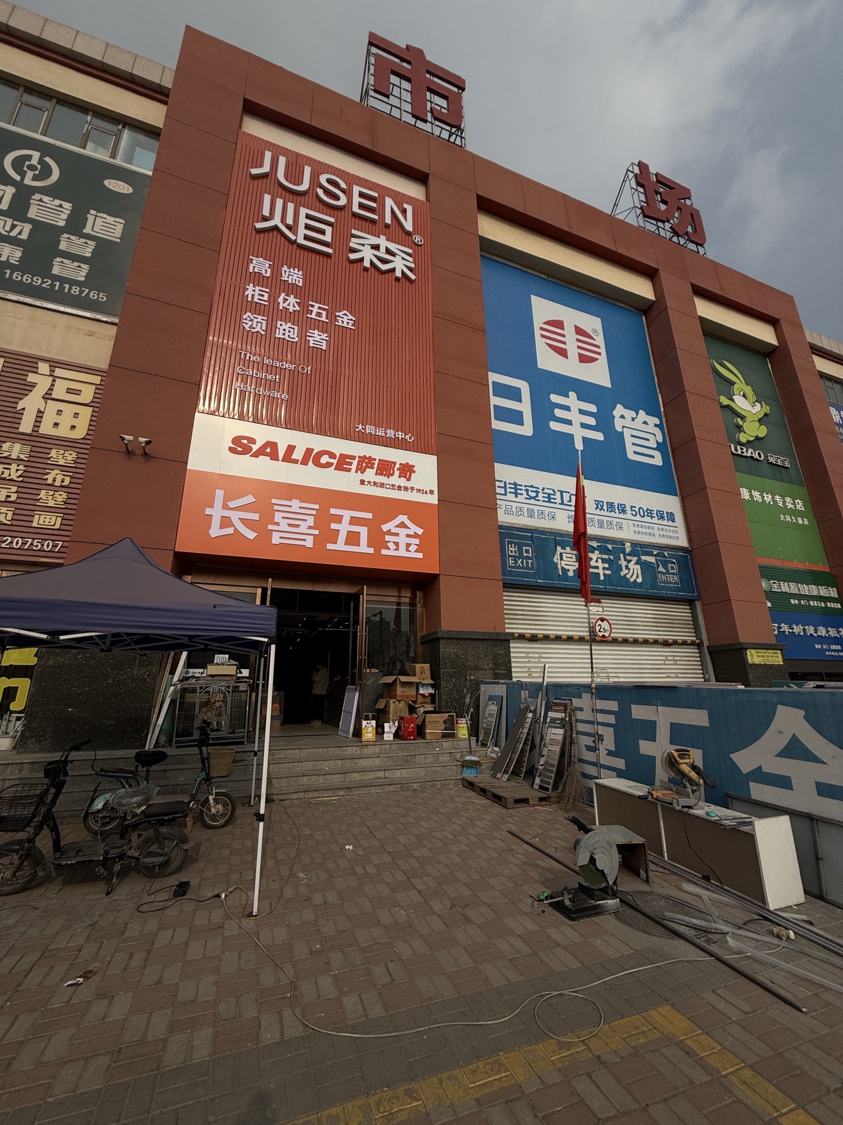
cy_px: 562
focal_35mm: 14
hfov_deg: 85.7
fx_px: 455
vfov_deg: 102.1
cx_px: 422
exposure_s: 1/6173
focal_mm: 2.22
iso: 50
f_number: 2.2
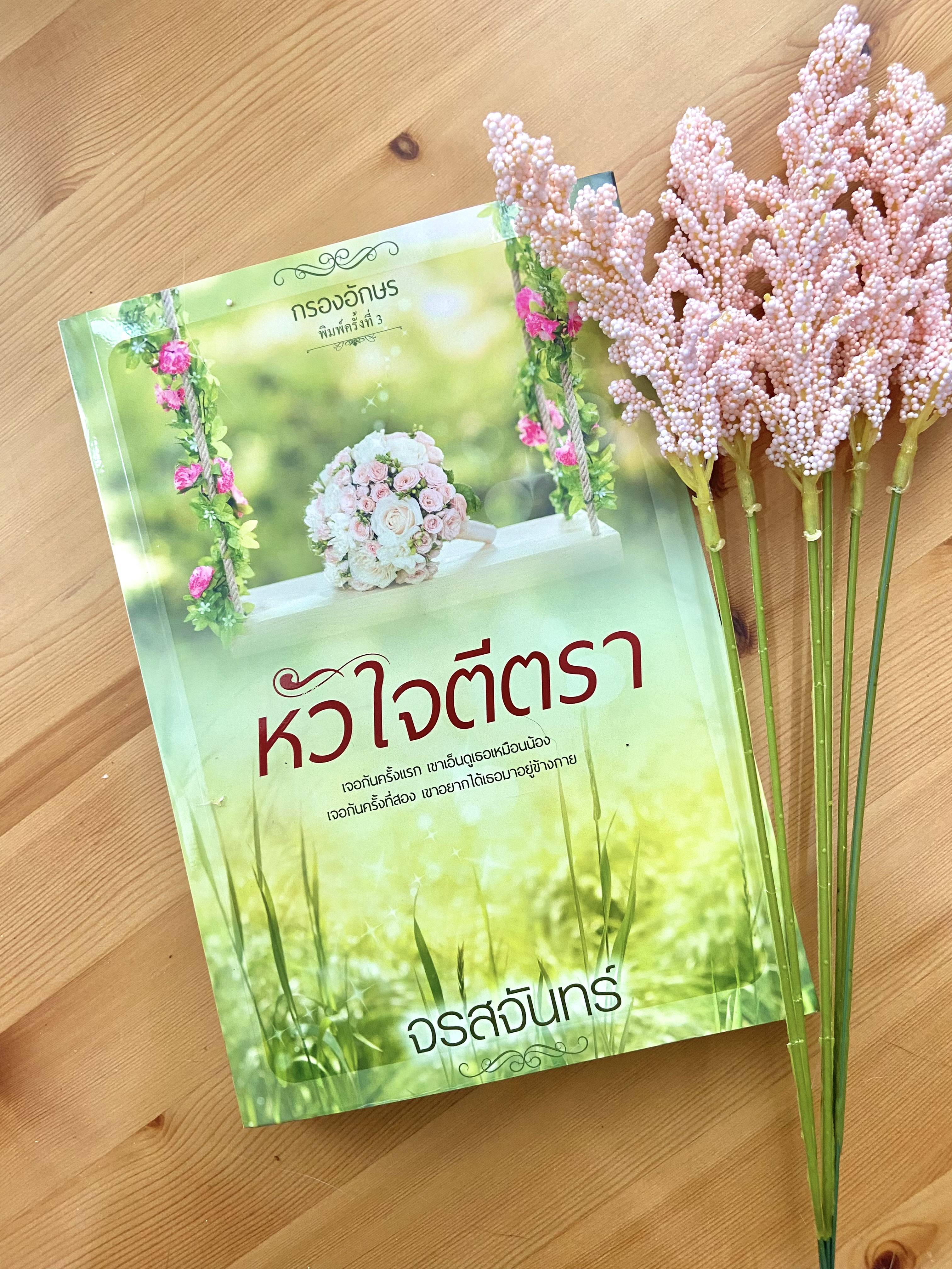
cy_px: 634
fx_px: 953
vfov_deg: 67.3
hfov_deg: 53.1
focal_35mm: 26
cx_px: 476
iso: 125
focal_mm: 4.25
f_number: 1.8
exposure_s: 1/70
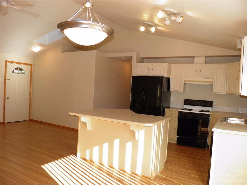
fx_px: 200
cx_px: 124
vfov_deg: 49.7
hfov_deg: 63.4
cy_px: 92
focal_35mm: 28
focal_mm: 4.9
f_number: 2.8
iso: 50
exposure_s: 1/50
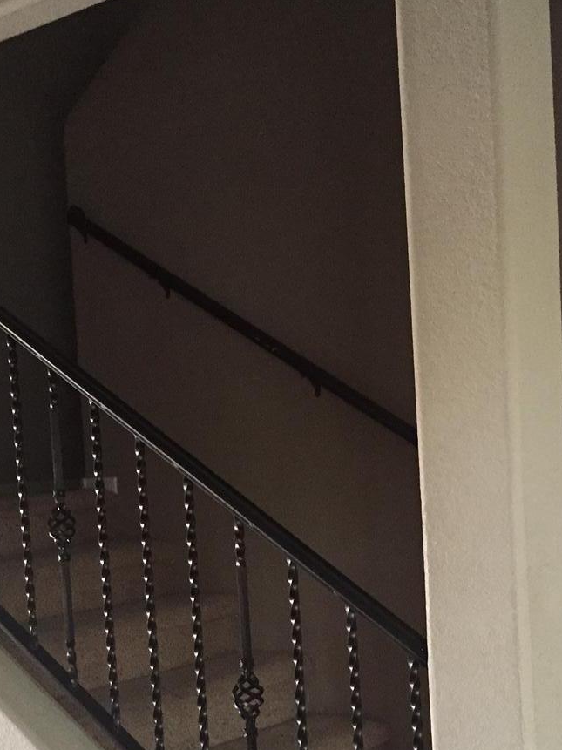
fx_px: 1191
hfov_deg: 26.5
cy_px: 510
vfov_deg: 34.6
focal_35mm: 55
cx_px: 298
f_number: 2.2
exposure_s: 1/15
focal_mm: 4.15
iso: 320
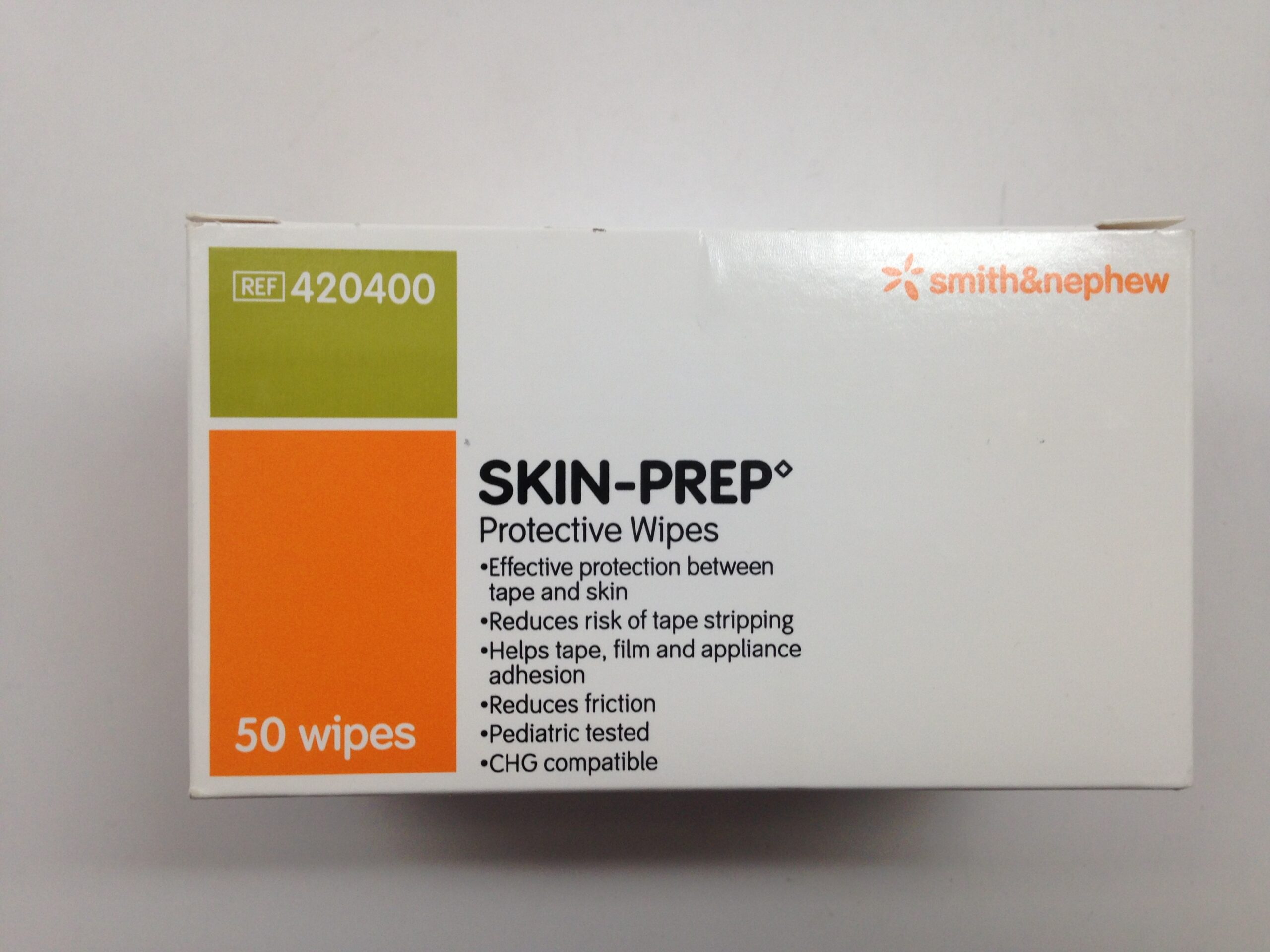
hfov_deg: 55.4
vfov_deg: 42.9
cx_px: 635
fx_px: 1211
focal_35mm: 33
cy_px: 476
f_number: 2.4
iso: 50
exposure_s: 1/60
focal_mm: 4.12
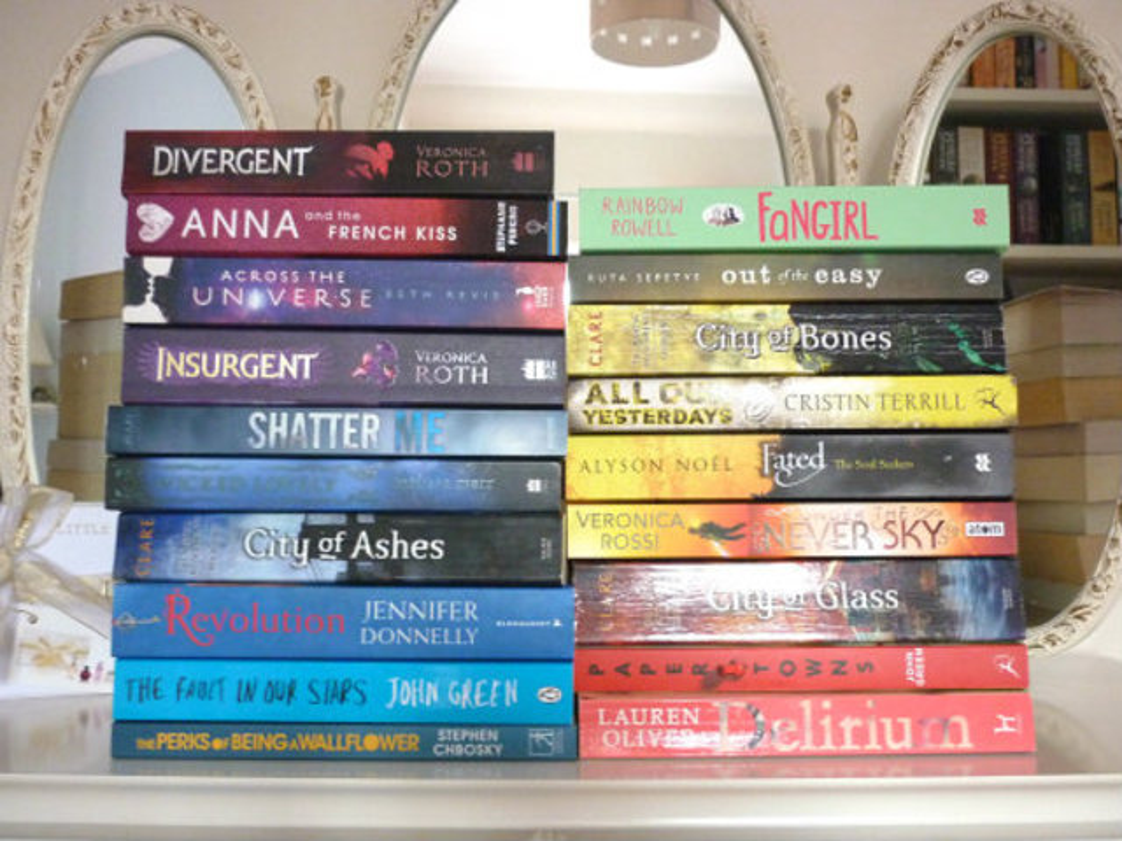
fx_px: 1070
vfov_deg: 42.9
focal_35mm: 33
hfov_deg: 55.4
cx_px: 561
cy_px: 420
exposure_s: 1/20
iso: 400
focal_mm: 5.5
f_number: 2.8
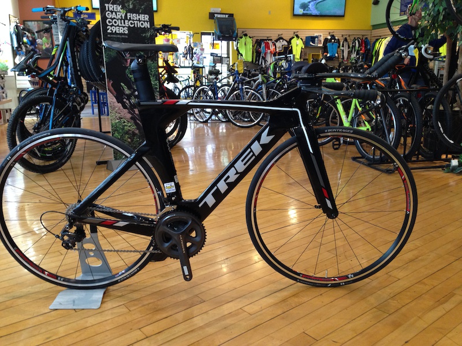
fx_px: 440
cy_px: 173
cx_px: 231
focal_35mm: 33
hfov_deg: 55.4
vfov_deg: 42.9
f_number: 2.4
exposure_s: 1/20
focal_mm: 4.12
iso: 200
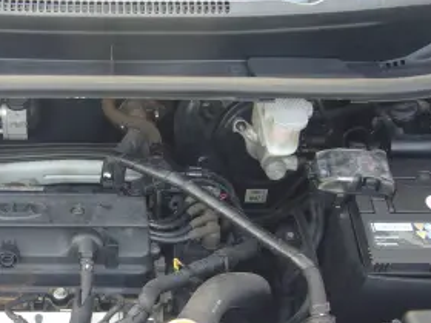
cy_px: 232
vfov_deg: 22.8
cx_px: 97
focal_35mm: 64
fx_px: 797
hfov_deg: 29.7
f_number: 2.8
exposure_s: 1/30
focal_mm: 4.6
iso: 80
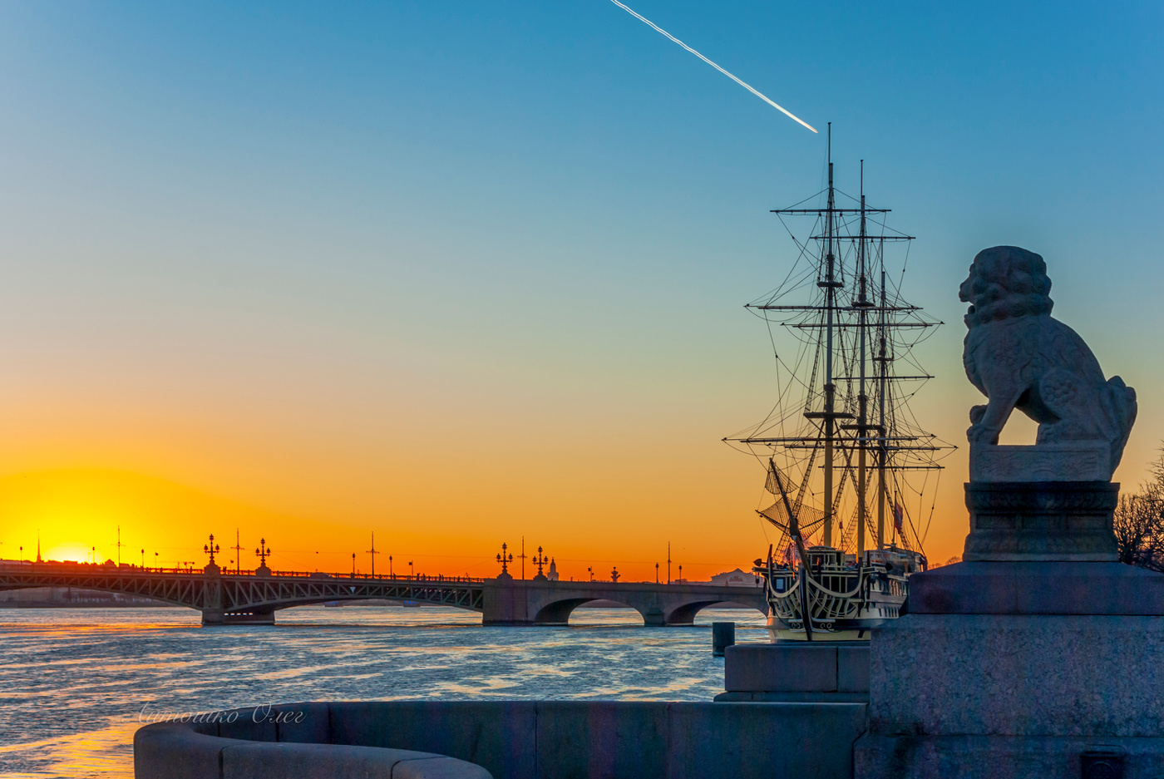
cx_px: 582
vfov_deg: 22.7
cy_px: 390
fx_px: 1942
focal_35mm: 60
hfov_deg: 33.4
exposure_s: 1/125
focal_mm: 40
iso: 100
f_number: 10
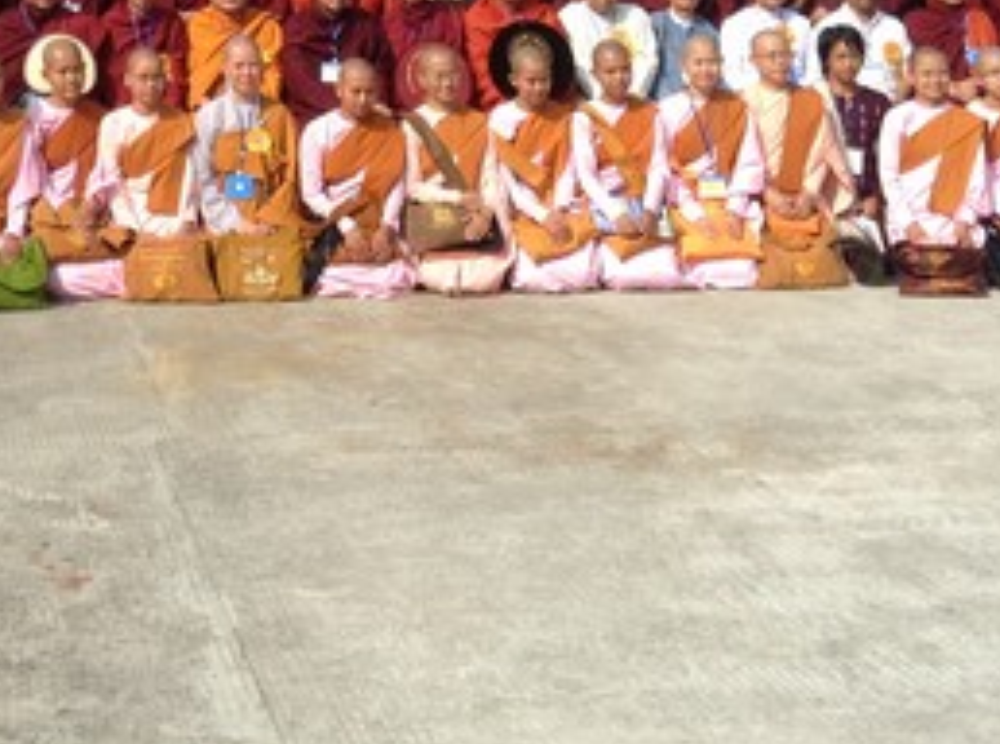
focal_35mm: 82
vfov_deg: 17.4
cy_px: -23
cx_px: 217
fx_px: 2362
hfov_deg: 23.6
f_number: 2.4
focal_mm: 3.3
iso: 32
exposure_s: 1/1073
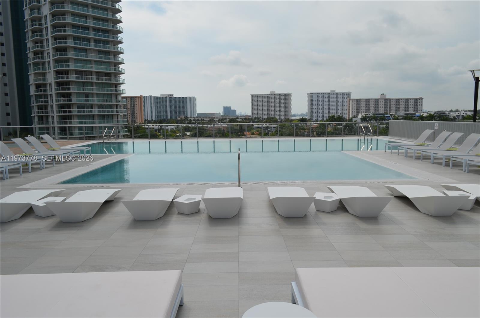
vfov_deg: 47.7
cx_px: 240
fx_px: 359
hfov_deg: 67.5
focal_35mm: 27
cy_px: 159
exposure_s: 1/400
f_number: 10
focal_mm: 18
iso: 100
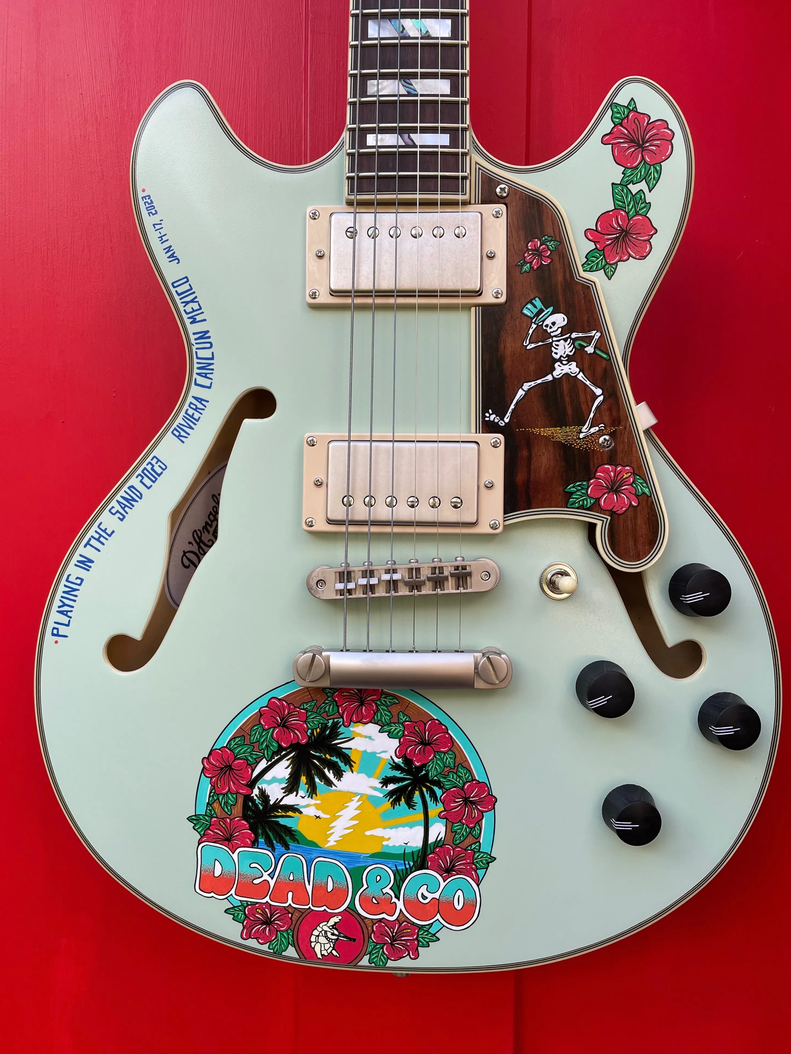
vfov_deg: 65.3
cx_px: 400
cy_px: 523
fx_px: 823
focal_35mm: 27
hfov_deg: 51.4
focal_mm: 4.2
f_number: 1.6
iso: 32
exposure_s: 1/353
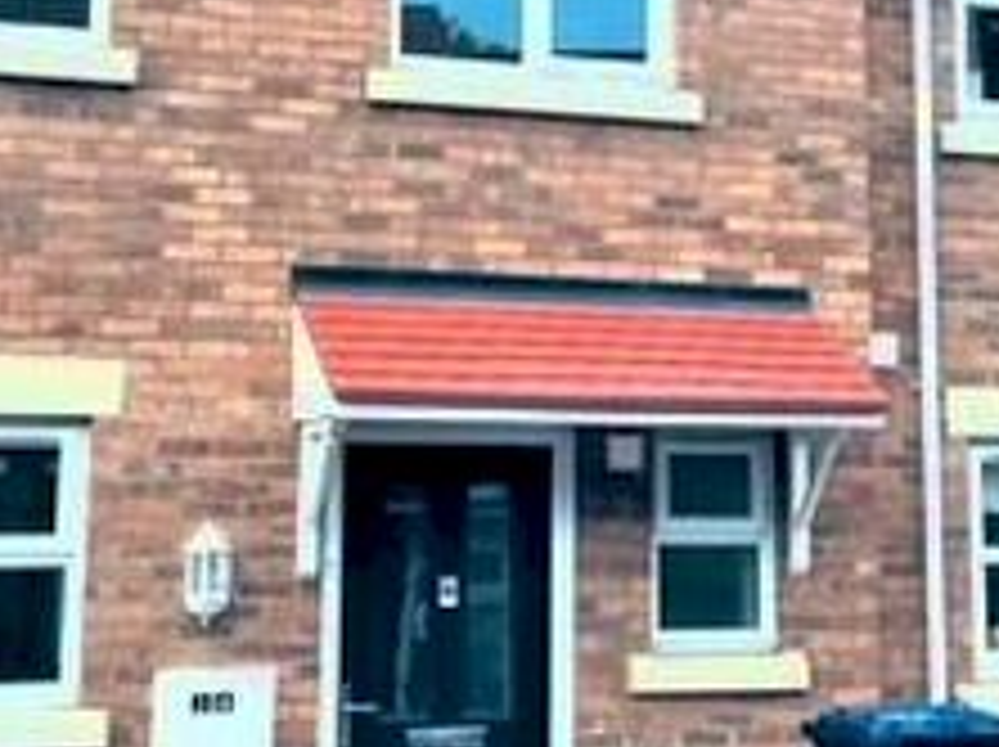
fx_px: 2364
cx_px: 666
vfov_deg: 17.8
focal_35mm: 82
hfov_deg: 23.8
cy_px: 173
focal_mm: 4.25
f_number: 1.8
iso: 32
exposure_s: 1/1629
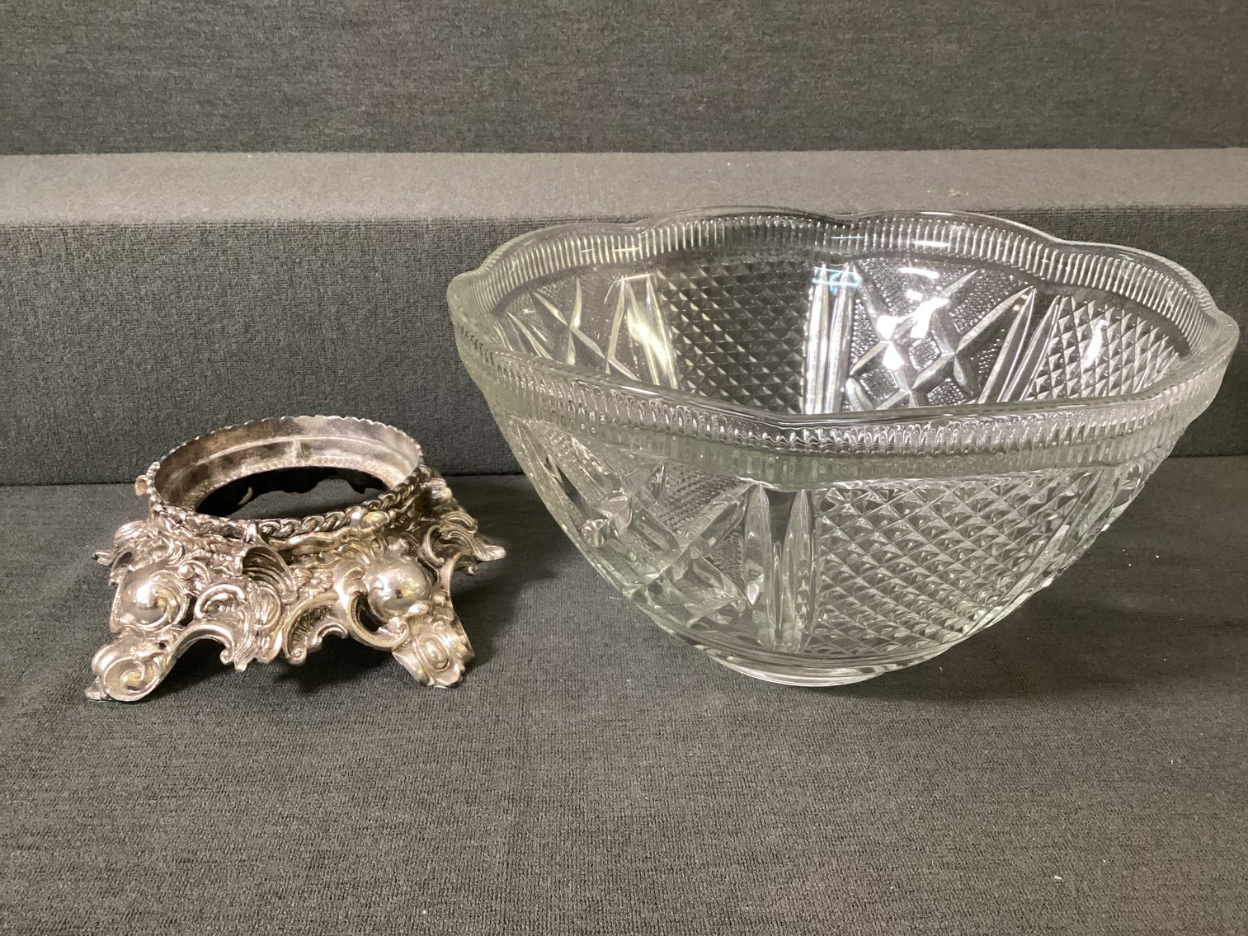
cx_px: 624
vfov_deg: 45.4
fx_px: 1118
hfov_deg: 58.3
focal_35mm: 31
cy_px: 468
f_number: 2.4
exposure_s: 1/40
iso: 400
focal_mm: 3.3
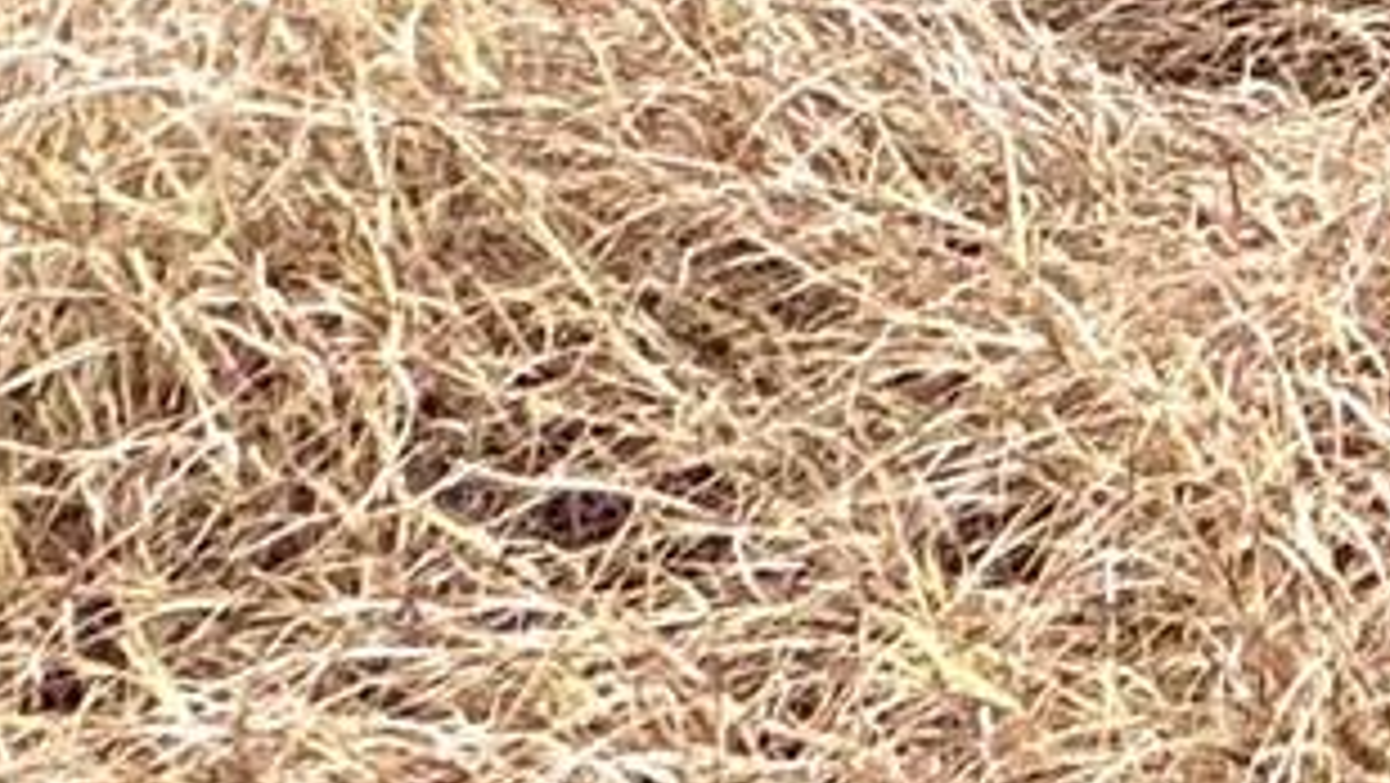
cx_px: 3833
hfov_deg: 12.6
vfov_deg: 7.9
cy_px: -2295
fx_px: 3724
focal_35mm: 101
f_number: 2.2
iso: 50
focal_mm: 2.22
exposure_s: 1/980
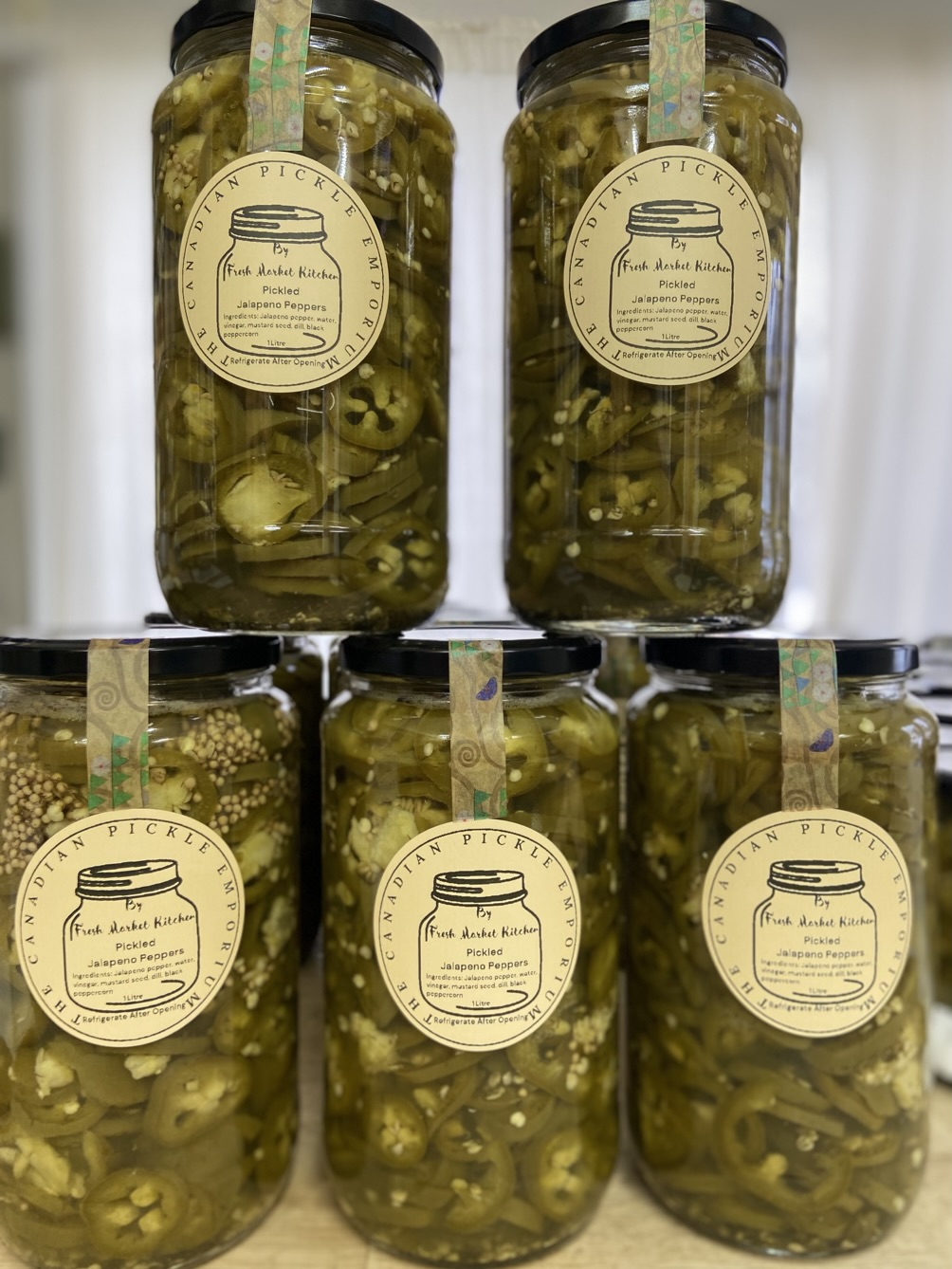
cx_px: 476
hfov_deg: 53.1
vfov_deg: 67.3
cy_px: 634
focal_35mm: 26
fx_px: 953
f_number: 1.8
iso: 125
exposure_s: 1/60
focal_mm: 4.25
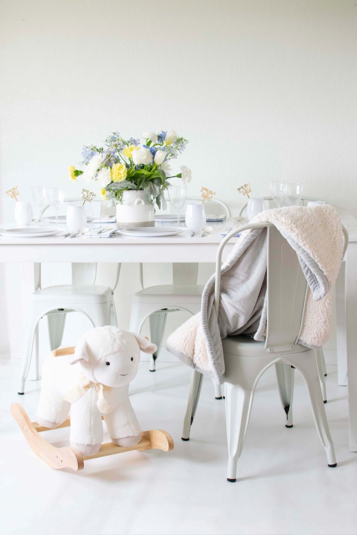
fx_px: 781
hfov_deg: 25.8
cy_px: 268
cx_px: 178
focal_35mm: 52
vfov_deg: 37.9
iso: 500
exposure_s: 1/50
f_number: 4
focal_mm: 35
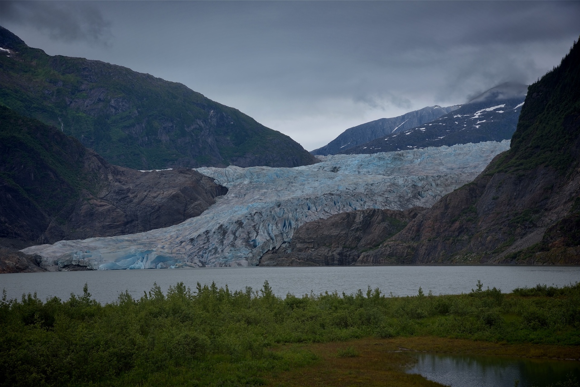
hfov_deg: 27.0
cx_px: 290
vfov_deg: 18.2
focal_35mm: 75
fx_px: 1209
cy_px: 194
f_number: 9
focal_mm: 75
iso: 100
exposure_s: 1/320
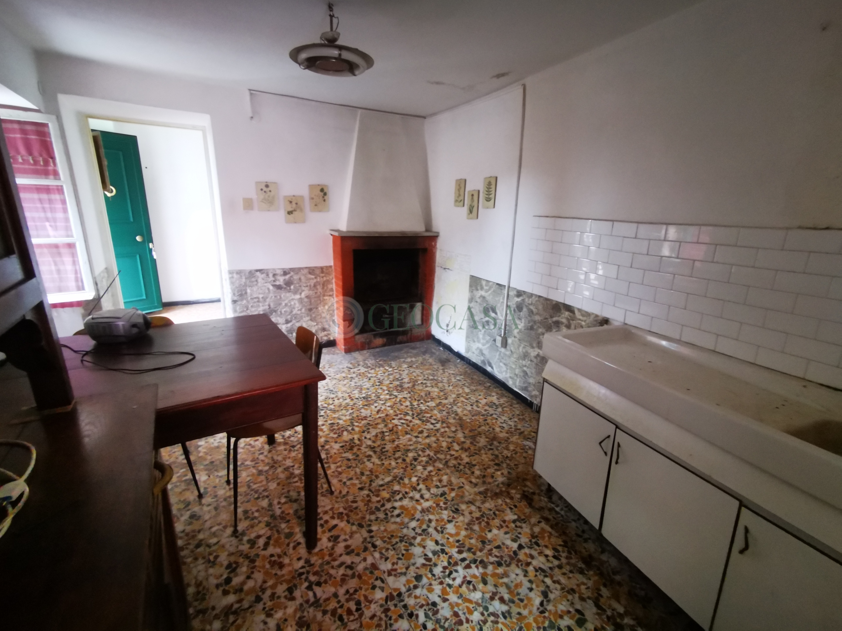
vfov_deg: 78.1
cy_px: 316
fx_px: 389
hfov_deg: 94.5
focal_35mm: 16
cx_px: 421
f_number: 2.2
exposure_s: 1/16.7
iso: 800
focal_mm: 2.35
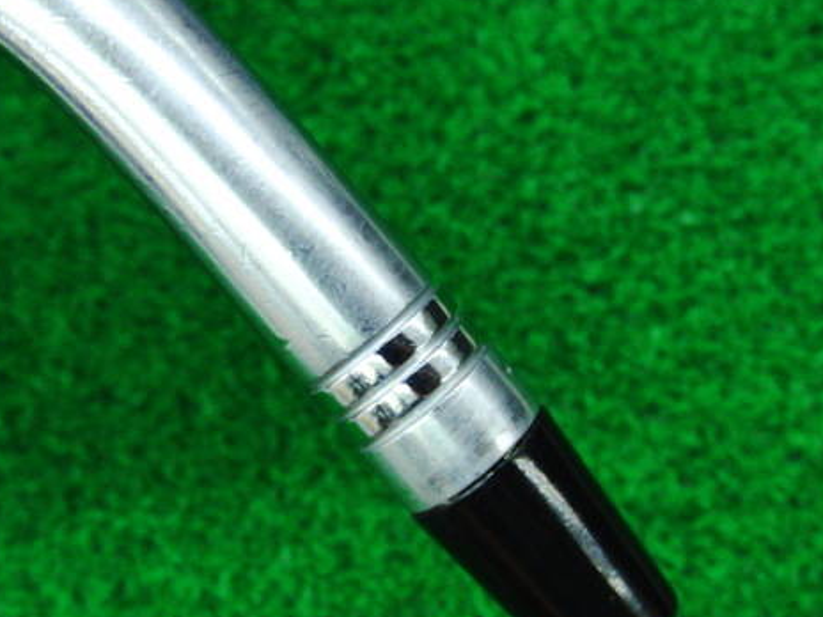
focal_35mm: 51
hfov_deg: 37.5
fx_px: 1213
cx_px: 374
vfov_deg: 28.5
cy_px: 360
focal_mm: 6.42
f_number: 3.6
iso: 400
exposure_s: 1/50
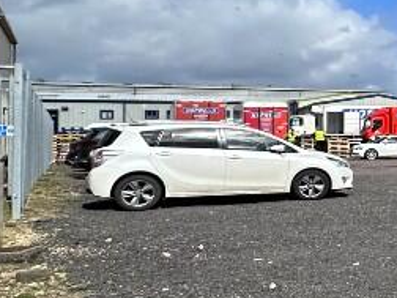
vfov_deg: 25.6
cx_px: 687
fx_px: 654
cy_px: 118
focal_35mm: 57
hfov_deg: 22.5
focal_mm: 2.22
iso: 50
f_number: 2.2
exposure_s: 1/3300
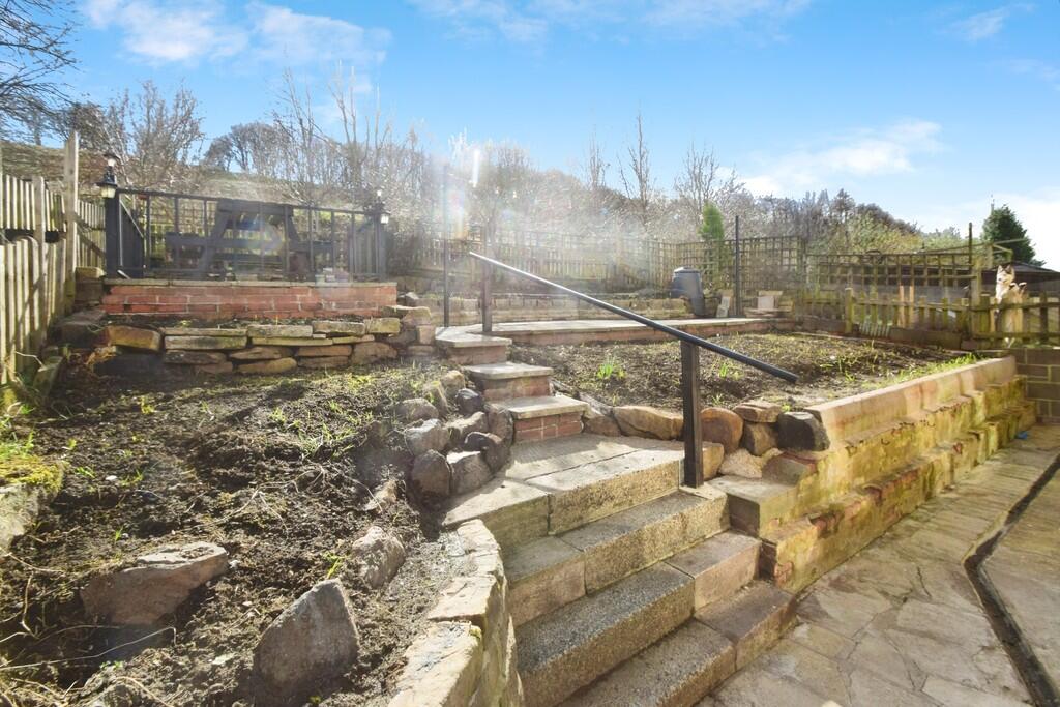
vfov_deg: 77.3
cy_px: 354
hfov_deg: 100.4
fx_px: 442
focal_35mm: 15
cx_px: 530
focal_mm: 10
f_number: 11
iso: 400
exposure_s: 1/400
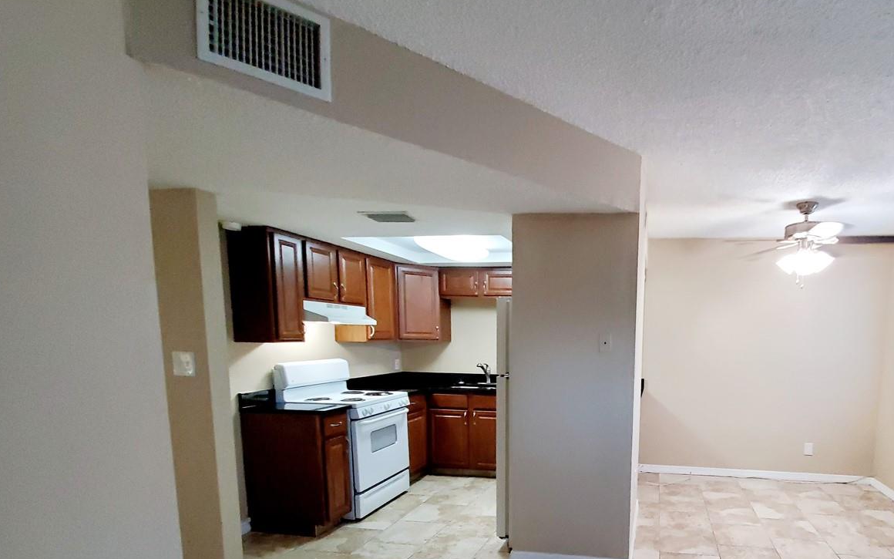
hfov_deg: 85.3
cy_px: 396
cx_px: 586
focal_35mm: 19
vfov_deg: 59.9
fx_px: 463
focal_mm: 1.8
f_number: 2.2
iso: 400
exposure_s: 1/39
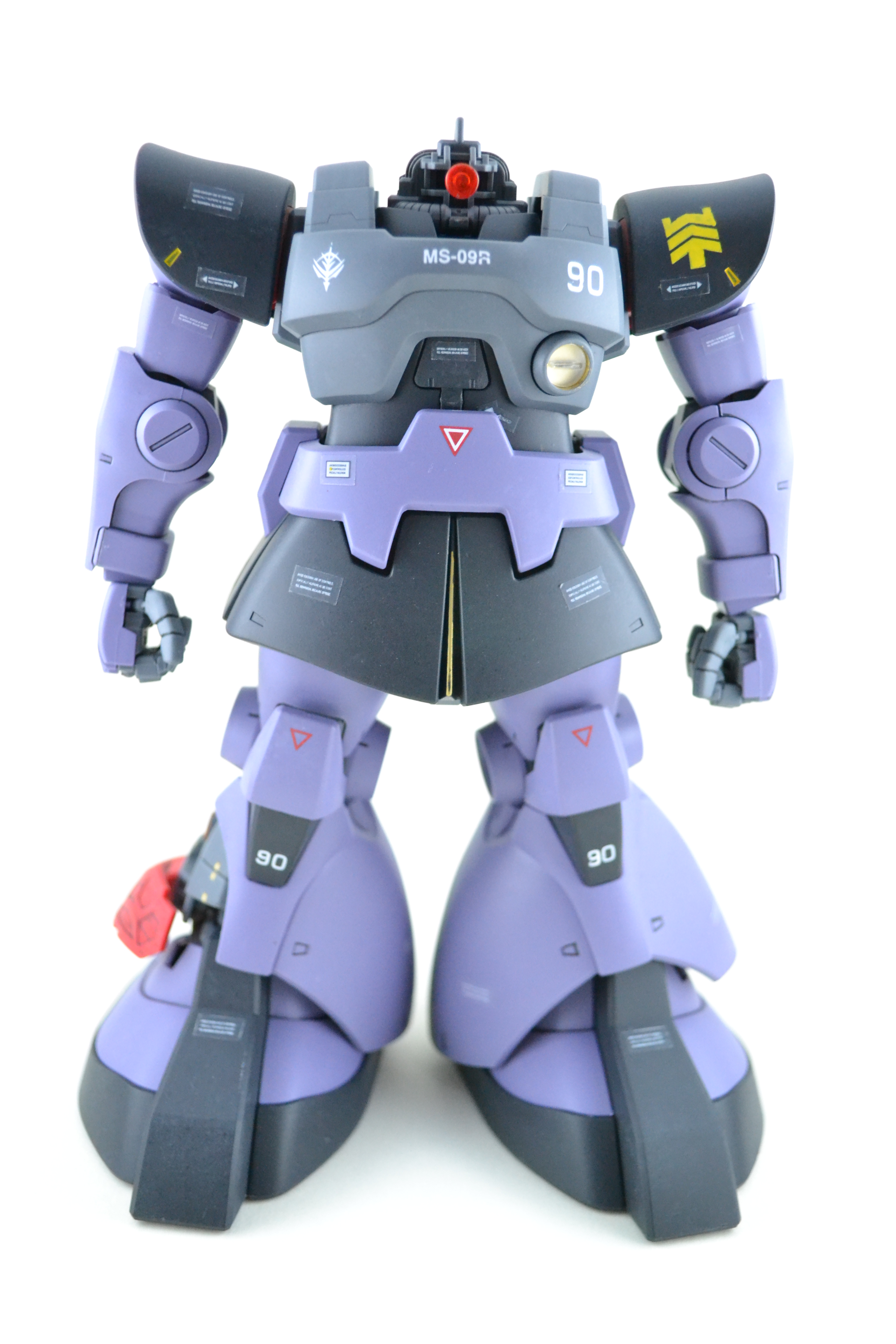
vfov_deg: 53.1
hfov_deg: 36.9
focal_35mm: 36
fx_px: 1344
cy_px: 672
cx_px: 448
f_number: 4
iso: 3200
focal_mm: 24
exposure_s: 1/200
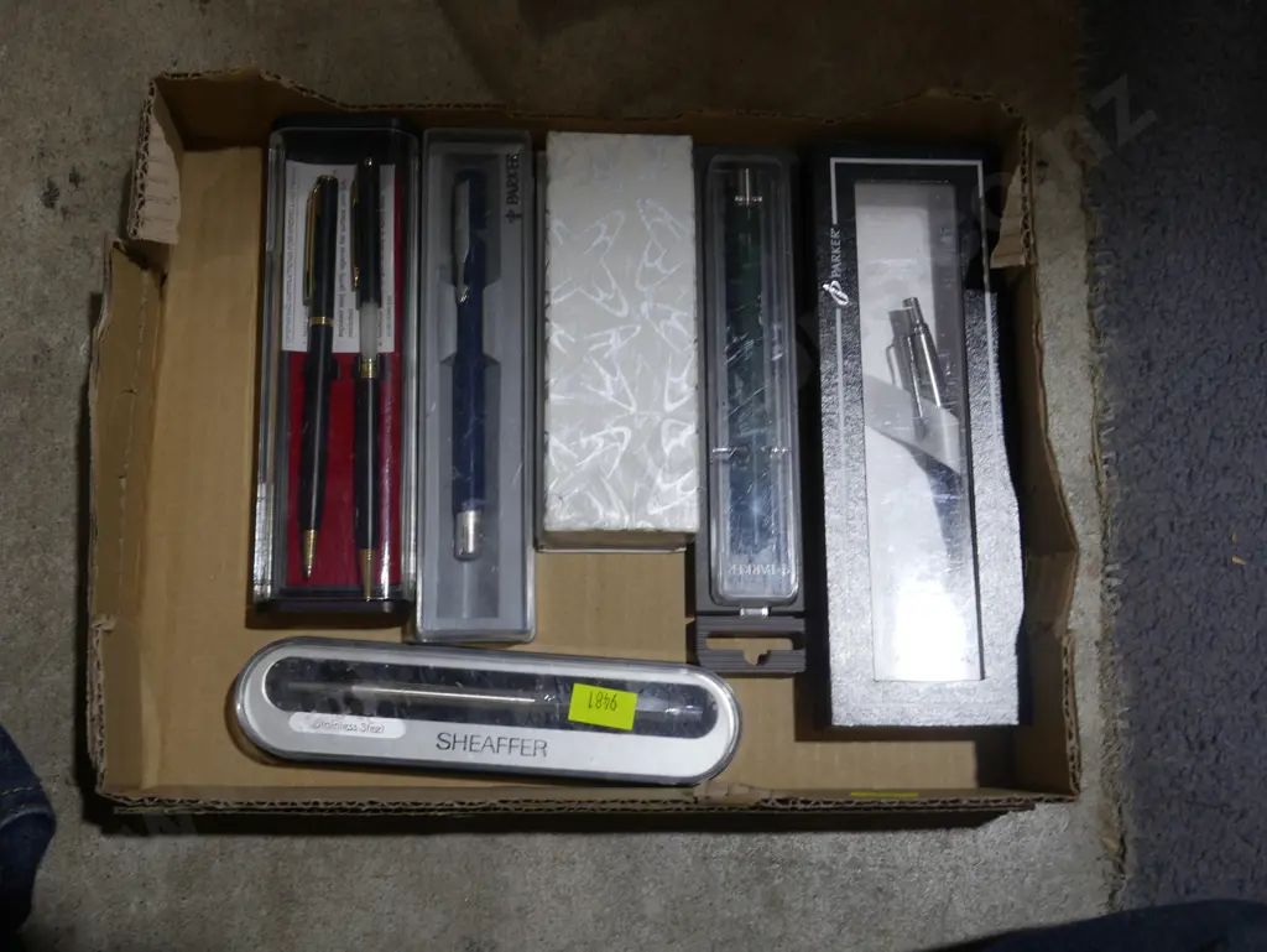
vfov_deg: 34.4
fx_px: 1538
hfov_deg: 44.8
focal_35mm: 42
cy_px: 476
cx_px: 634
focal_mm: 21
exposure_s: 1/60
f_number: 4.6
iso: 200
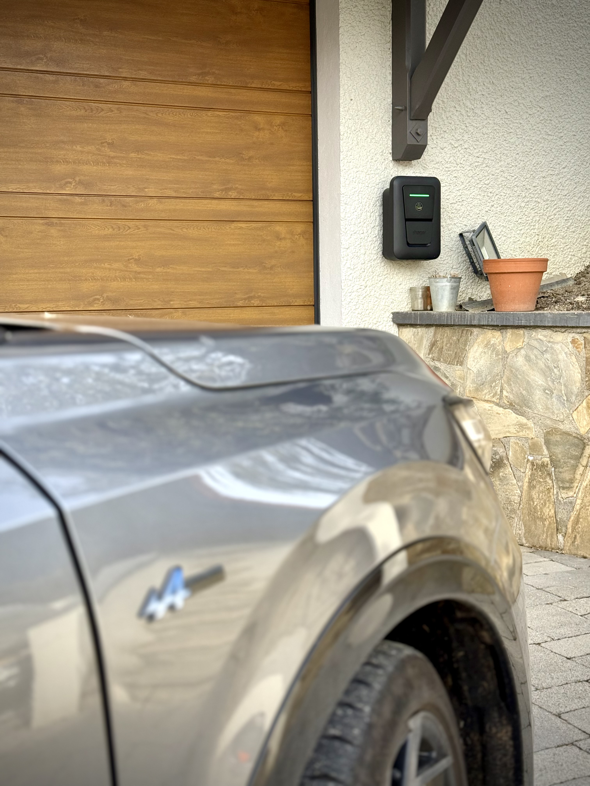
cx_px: 295
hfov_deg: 30.3
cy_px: 393
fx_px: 1091
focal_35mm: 48
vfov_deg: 39.7
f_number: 1.78
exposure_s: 1/846
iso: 64
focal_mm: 6.76
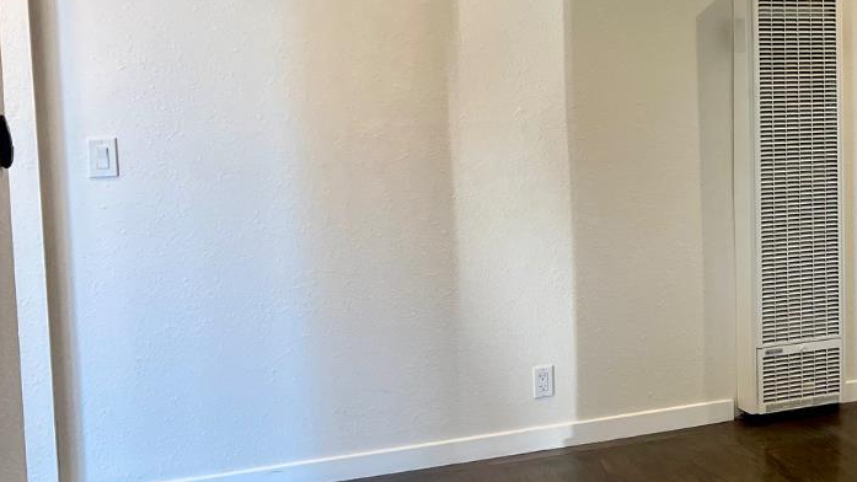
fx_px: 1386
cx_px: 920
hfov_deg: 31.0
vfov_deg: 19.6
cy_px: 124
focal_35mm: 61
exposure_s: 1/120
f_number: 1.5
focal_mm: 5.7
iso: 100
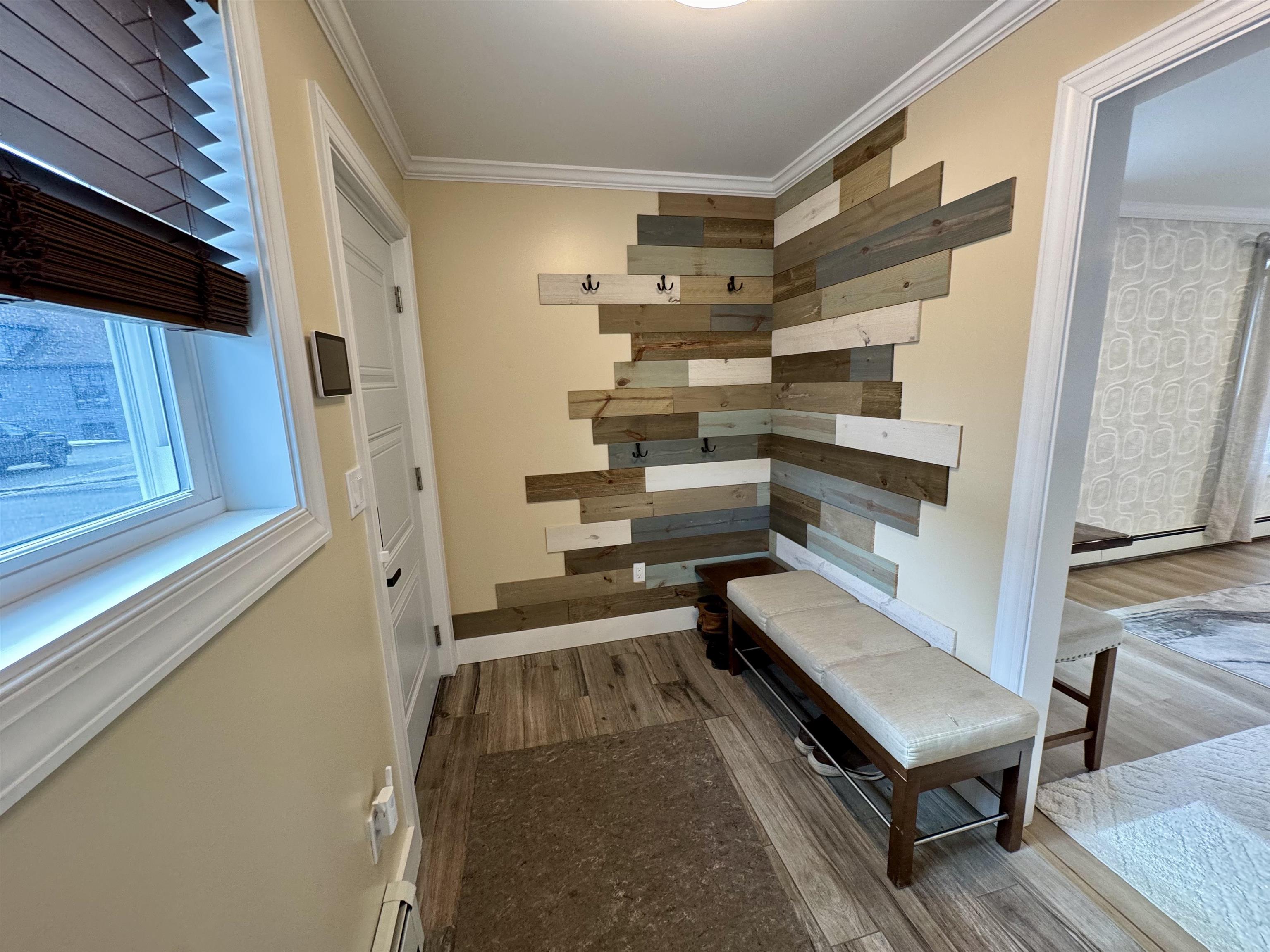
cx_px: 635
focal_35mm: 14
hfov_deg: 102.1
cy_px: 476
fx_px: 514
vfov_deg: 85.7
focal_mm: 2.22
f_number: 2.2
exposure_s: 1/60
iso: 160
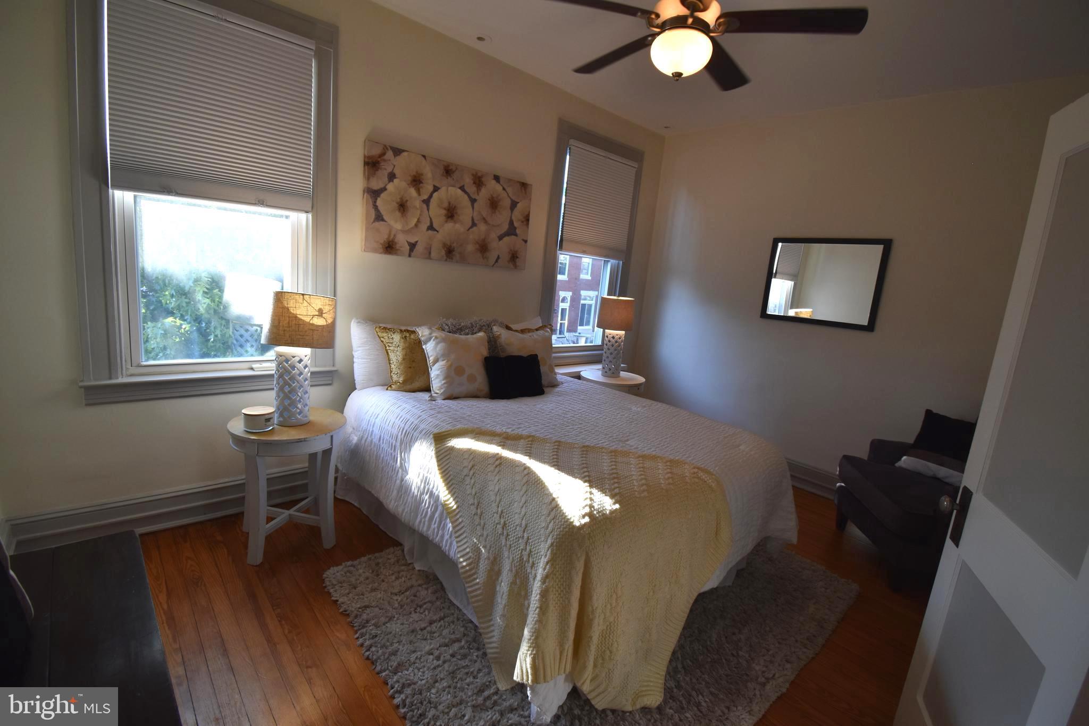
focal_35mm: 15
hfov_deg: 100.4
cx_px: 544
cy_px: 363
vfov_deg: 77.3
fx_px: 454
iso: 400
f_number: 5.6
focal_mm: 10
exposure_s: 1/125
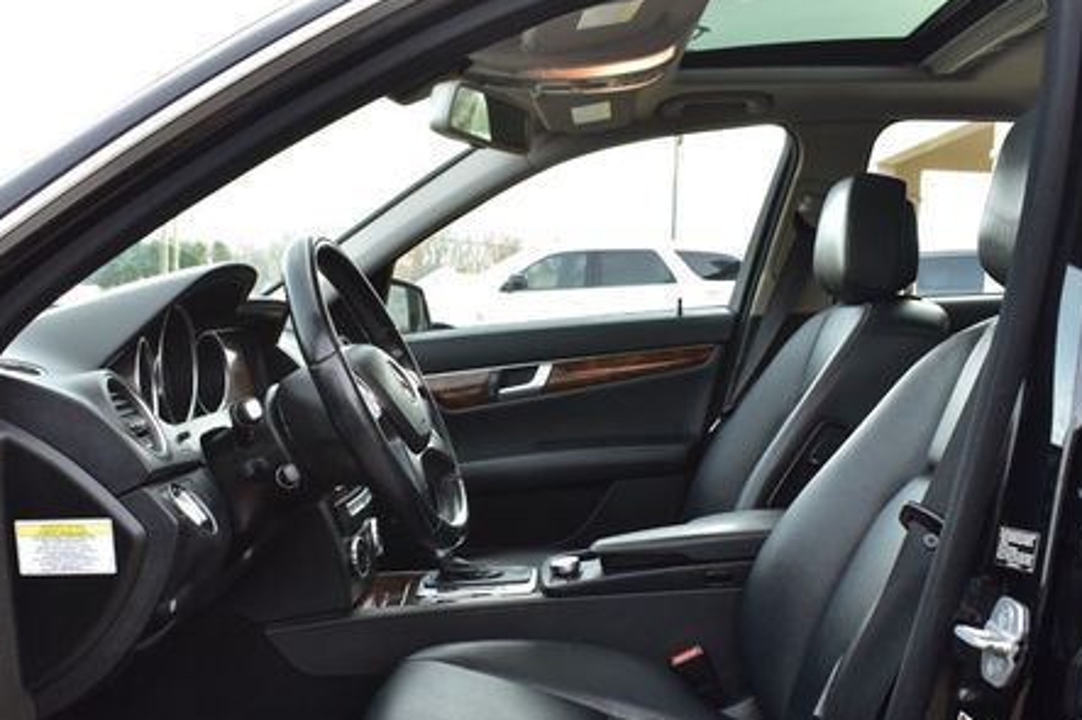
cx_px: 488
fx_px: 1172
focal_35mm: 39
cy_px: 513
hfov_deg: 49.5
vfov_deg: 33.7
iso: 400
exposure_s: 1/100
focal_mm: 18
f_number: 9
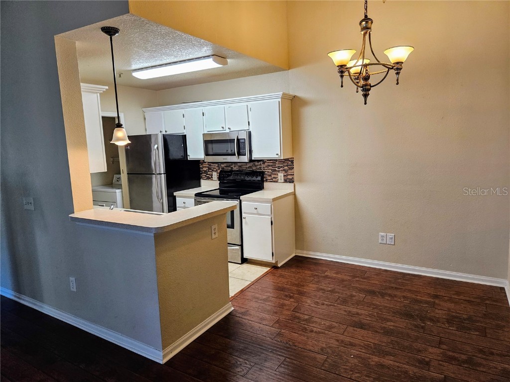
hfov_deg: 73.9
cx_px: 255
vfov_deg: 58.9
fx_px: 339
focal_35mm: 23
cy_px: 191
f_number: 1.8
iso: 200
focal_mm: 5.4
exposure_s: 1/120
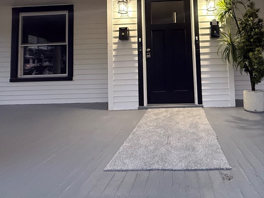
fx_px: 168
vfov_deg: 59.4
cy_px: 63
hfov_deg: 74.0
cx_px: 176
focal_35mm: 22
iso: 640
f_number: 2.2
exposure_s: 1/60
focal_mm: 2.22
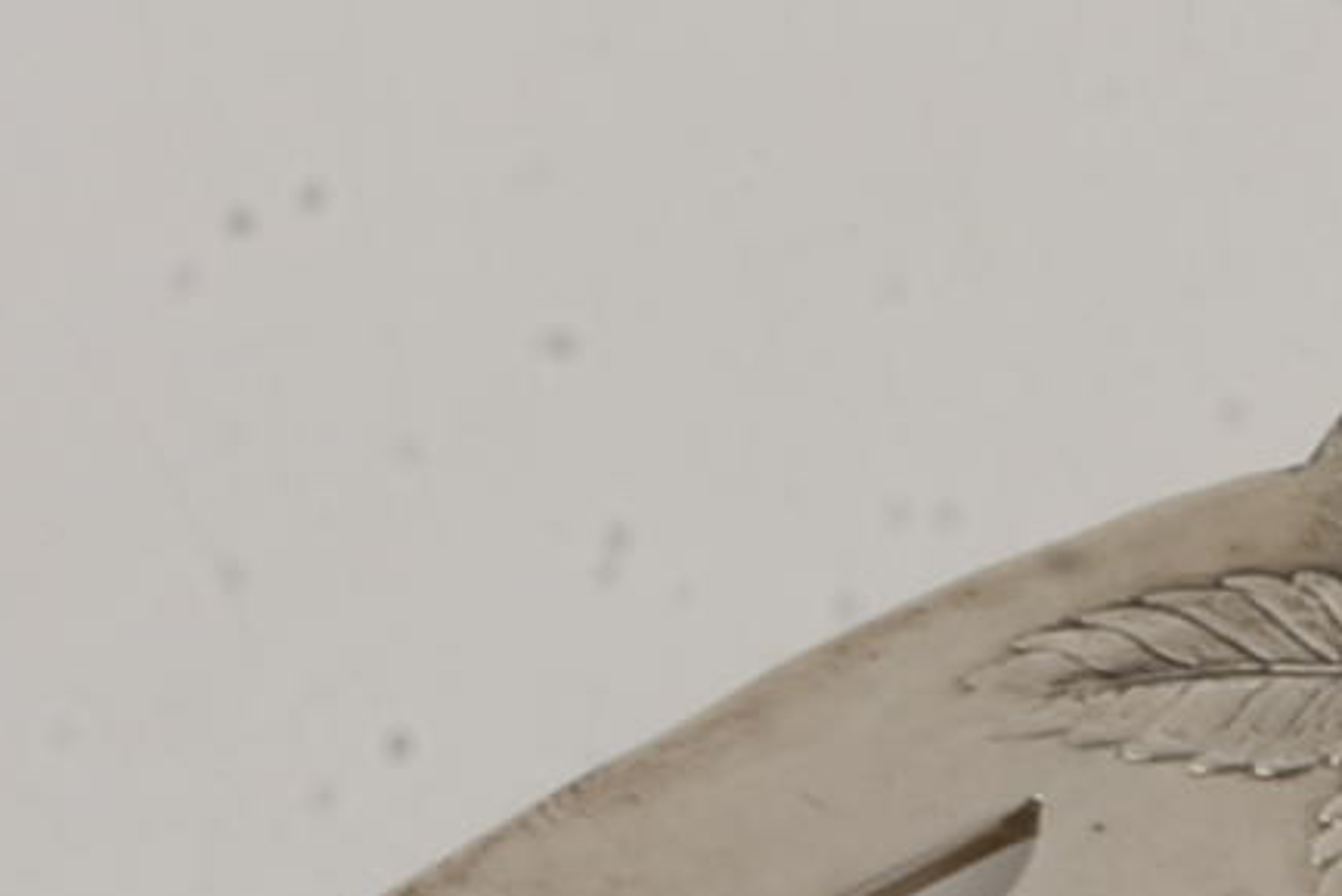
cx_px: 2470
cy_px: -273
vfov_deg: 2.9
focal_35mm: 477
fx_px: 17786
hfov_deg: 4.3
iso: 100
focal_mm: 46
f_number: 29
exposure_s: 1/125
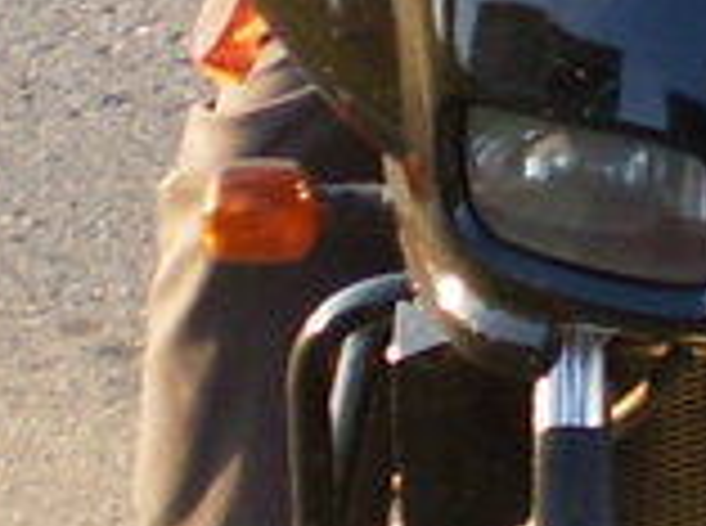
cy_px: -148
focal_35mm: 276
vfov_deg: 5.3
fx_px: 5616
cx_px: 769
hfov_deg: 7.2
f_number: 3.1
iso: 64
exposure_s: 1/100
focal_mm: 6.3
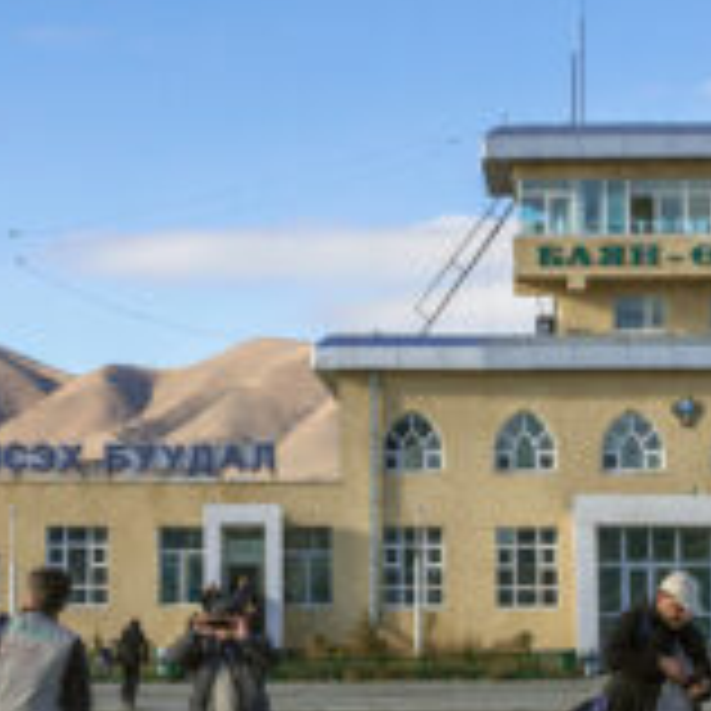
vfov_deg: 15.0
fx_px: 2696
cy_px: 396
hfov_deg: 15.0
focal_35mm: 116
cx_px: 405
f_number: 8
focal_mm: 28
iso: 100
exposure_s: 1/800
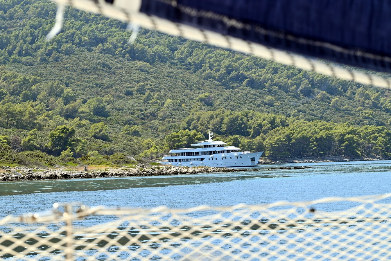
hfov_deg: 17.6
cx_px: 196
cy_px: 130
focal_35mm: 116
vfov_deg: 11.8
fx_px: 1260
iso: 220
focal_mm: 116
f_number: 16
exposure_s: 1/125
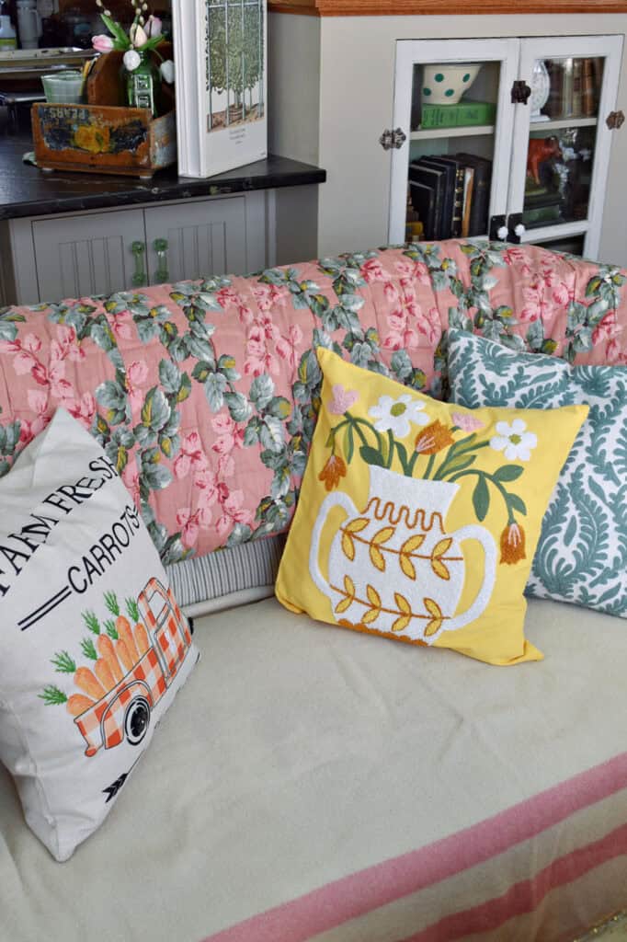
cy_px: 471
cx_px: 314
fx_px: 980
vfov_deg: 51.3
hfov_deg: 35.5
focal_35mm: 38
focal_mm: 25
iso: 400
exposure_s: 1/160
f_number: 6.3
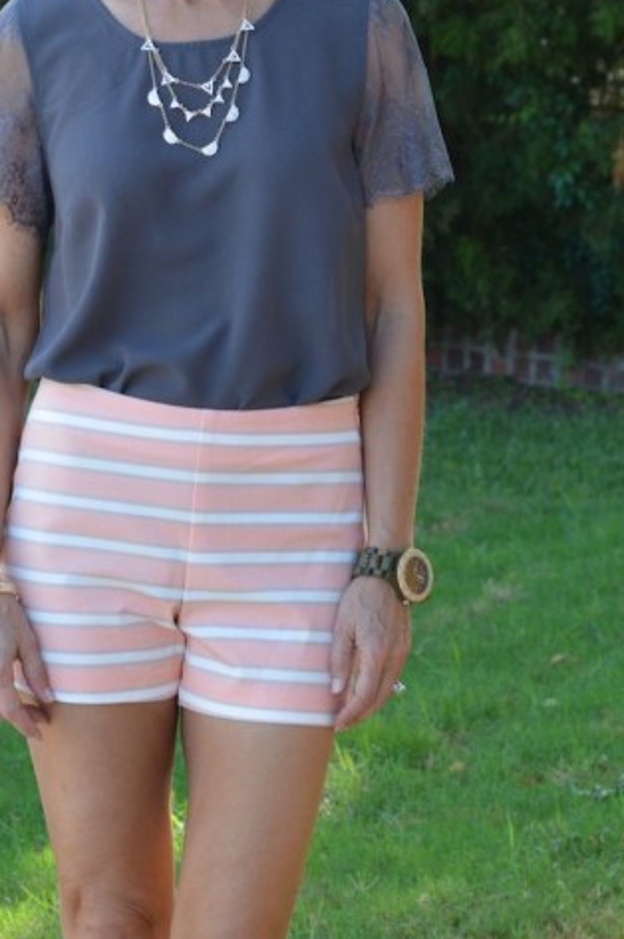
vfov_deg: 11.5
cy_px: 515
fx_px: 4663
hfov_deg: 7.7
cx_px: 232
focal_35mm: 179
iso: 280
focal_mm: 55
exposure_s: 1/125
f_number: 5.6
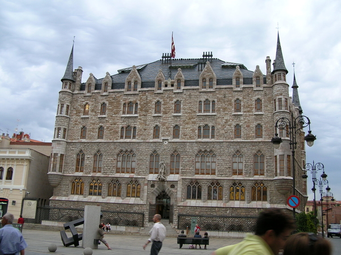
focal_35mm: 36
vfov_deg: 39.6
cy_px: 128
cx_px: 170
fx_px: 354
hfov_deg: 51.4
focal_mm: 6
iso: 50
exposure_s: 1/39.1
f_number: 2.7
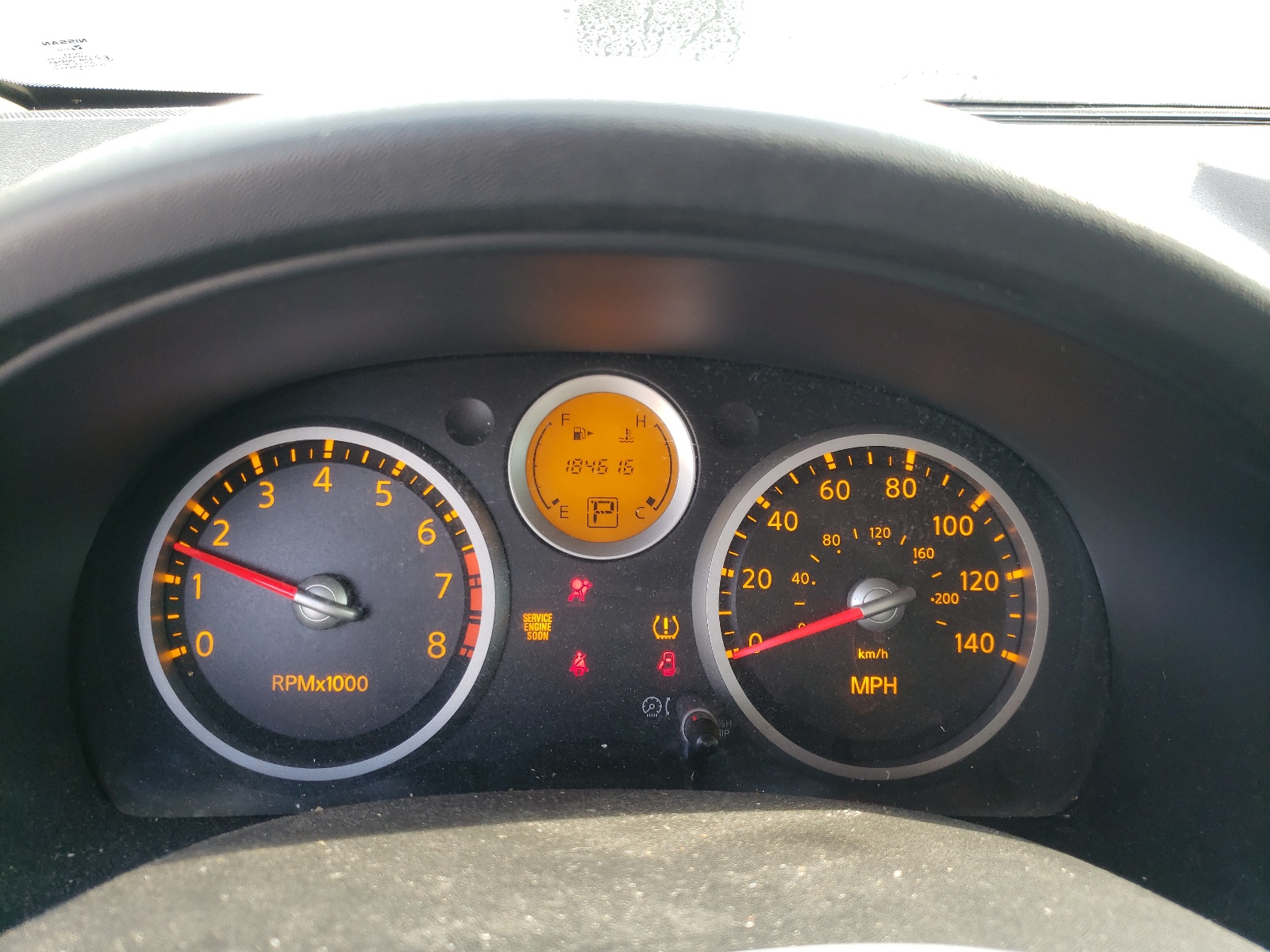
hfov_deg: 67.3
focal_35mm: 26
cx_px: 635
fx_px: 954
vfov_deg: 53.1
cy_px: 476
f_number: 1.5
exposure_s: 1/115
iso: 50
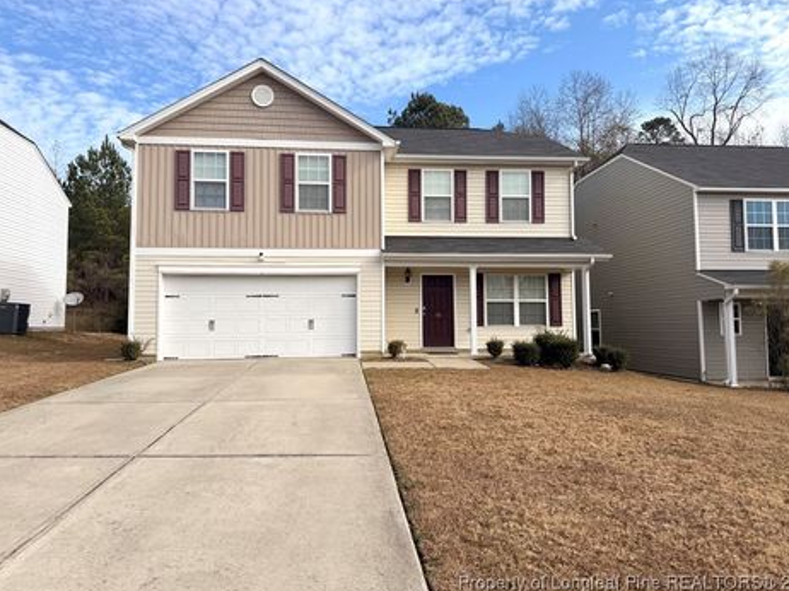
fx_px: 592
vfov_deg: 53.0
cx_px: 398
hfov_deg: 67.3
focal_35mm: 26
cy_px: 281
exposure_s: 1/3953
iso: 80
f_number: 1.78
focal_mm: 6.76
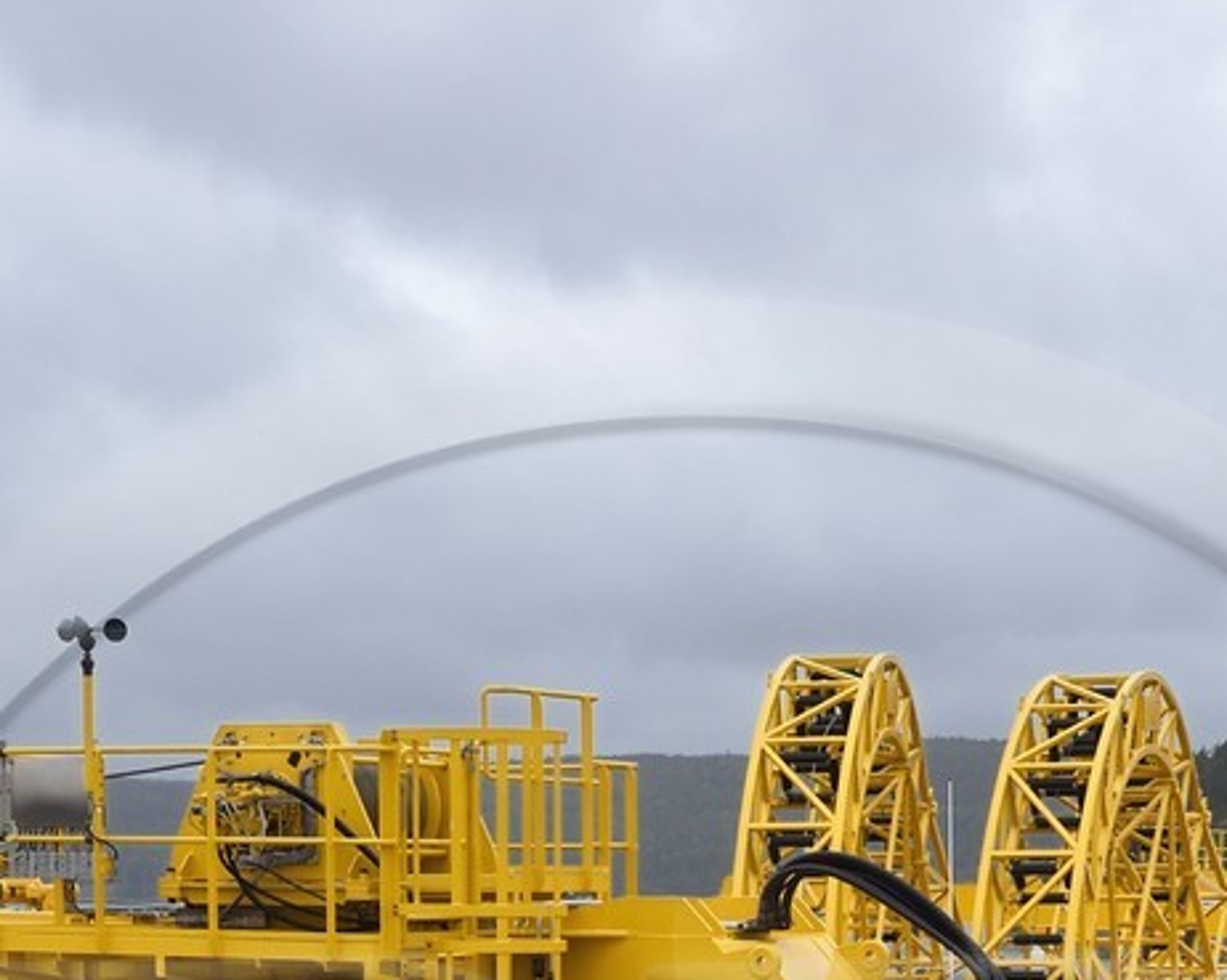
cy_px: 1398
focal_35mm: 78
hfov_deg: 24.4
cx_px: 701
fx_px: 2831
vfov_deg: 17.9
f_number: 11
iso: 400
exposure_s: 1/320
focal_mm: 24
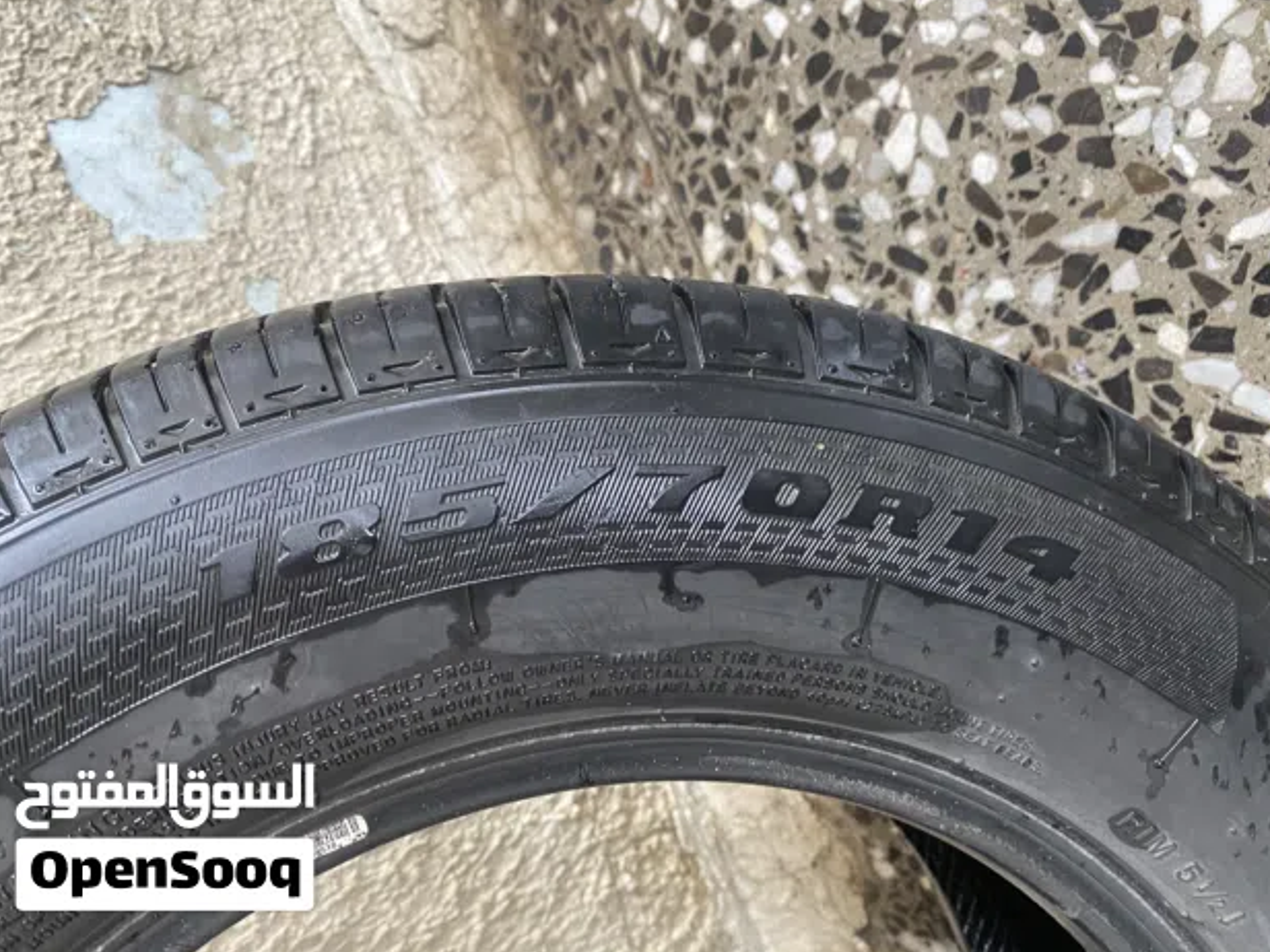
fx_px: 991
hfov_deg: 65.3
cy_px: 466
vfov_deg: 51.4
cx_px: 625
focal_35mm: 27
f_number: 1.8
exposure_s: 1/60
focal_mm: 4.25
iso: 250
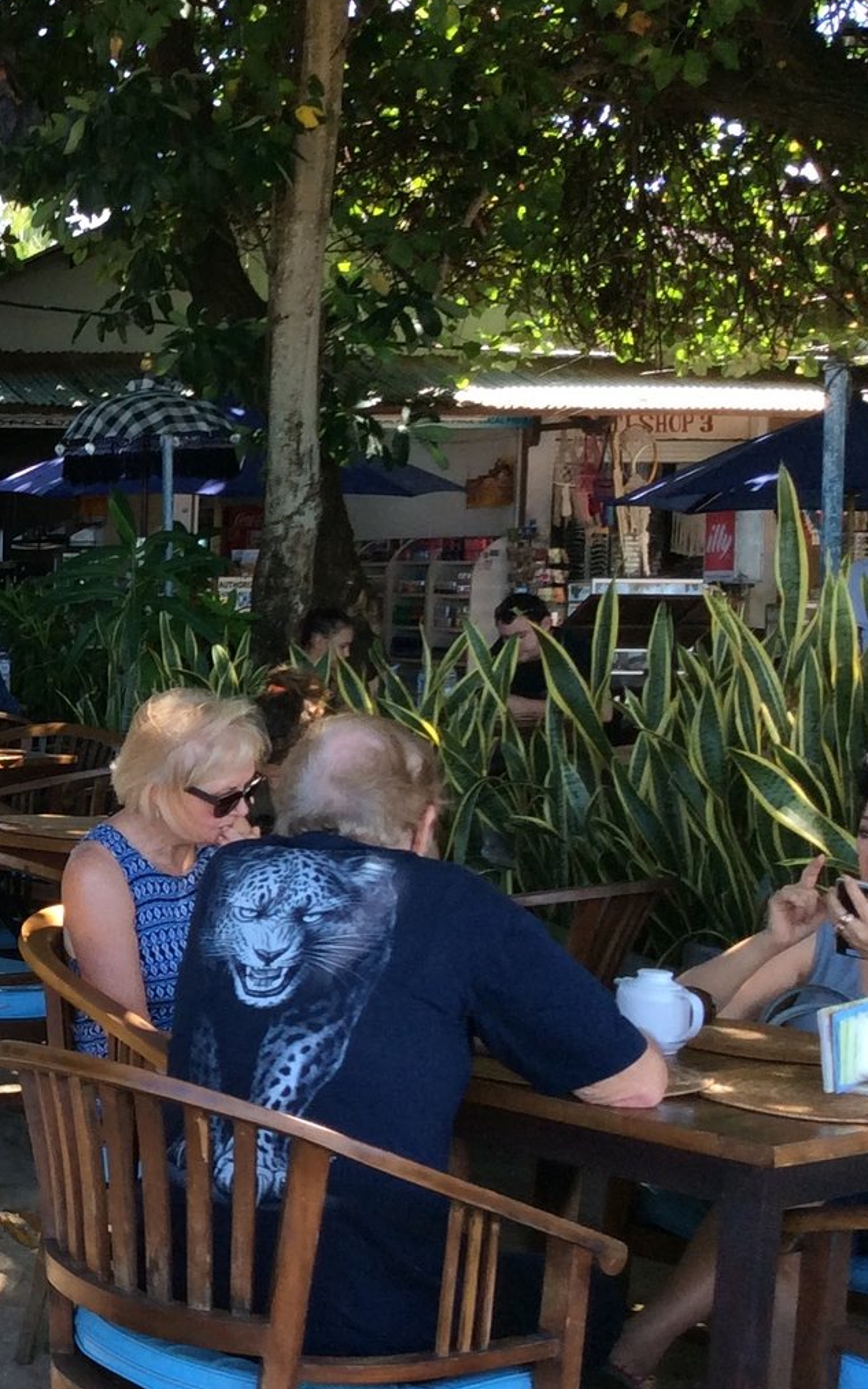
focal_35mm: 65
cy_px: 782
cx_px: -414
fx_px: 2461
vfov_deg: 31.5
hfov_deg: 18.0
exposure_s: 1/140
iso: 32
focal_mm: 3.3
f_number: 2.4
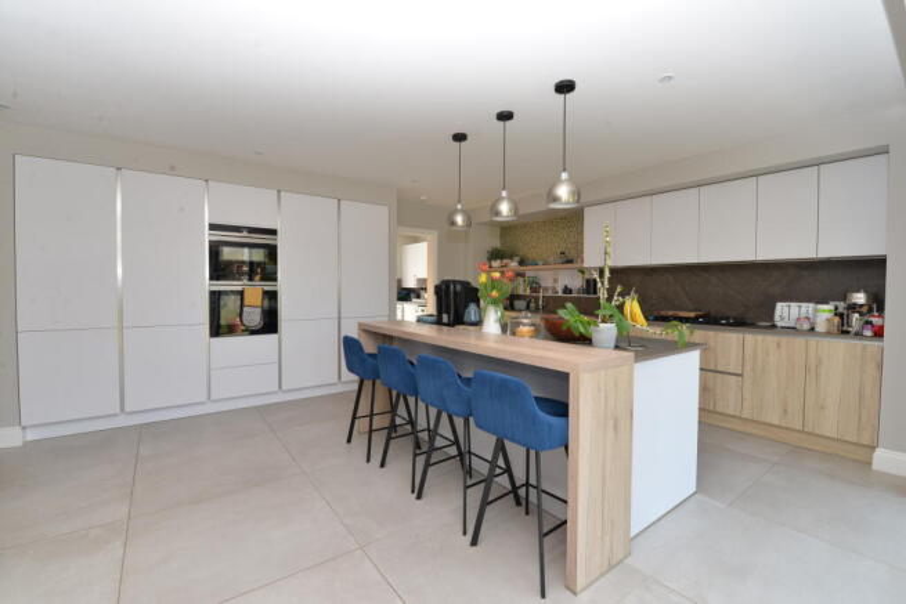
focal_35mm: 15
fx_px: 378
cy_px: 302
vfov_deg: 77.4
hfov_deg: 100.4
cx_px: 453
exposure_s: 1/60
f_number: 10
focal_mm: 15
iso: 500
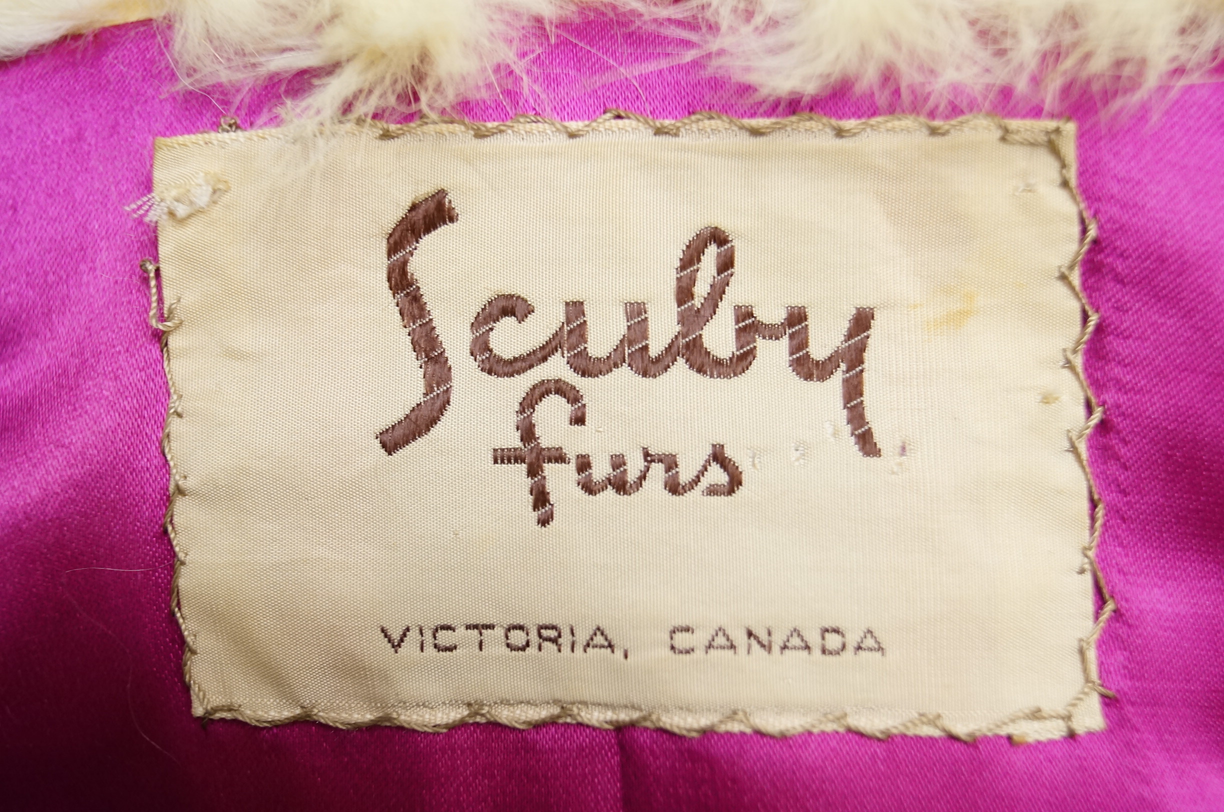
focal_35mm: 45
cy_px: 406
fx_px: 1528
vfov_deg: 29.8
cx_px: 612
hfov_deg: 43.7
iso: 800
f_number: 4.5
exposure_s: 1/60
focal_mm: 30
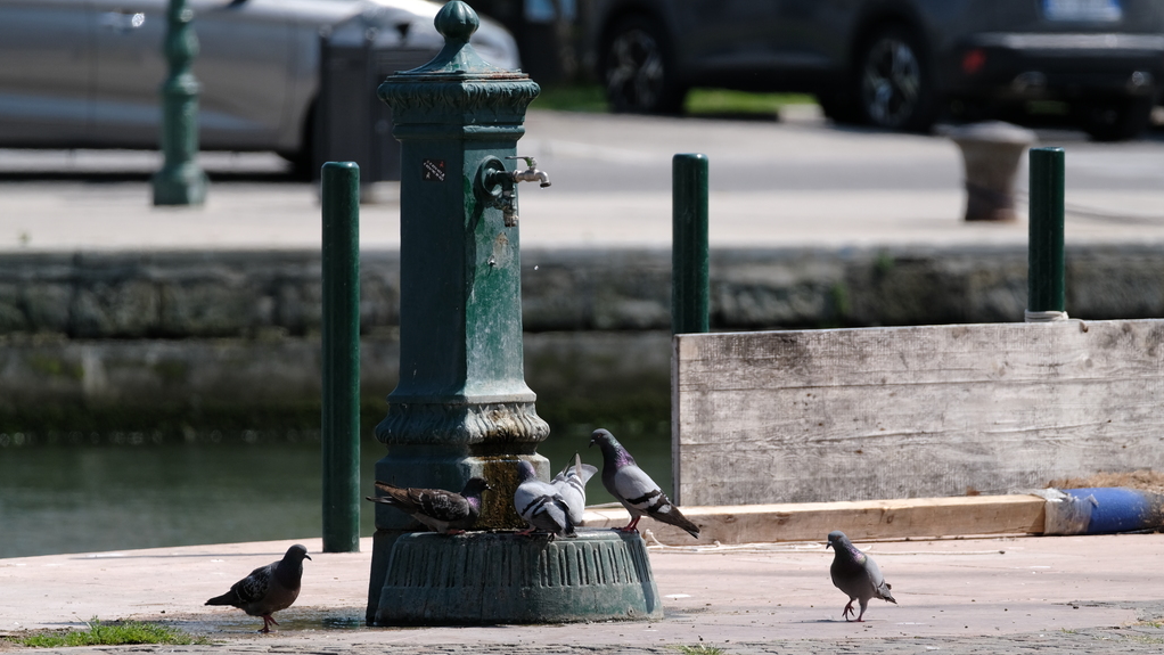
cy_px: 370
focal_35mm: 630
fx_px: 19446
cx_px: 582
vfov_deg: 1.9
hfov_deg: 3.4
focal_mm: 400
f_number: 6.3
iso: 400
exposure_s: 1/1000
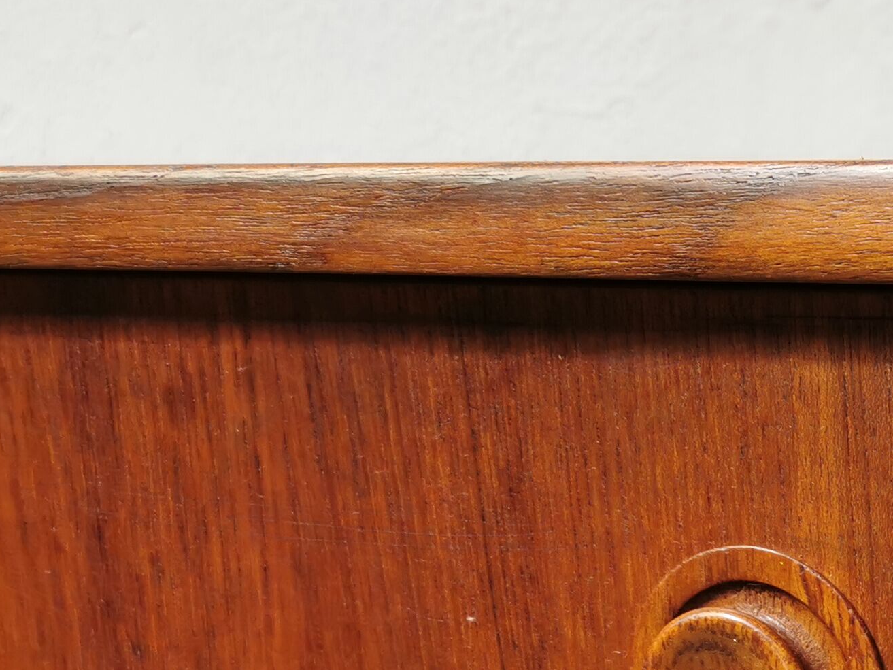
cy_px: 760
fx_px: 1935
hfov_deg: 23.3
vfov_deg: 18.8
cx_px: 1136
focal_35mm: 75
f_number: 1.8
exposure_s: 1/333
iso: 50
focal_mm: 5.58
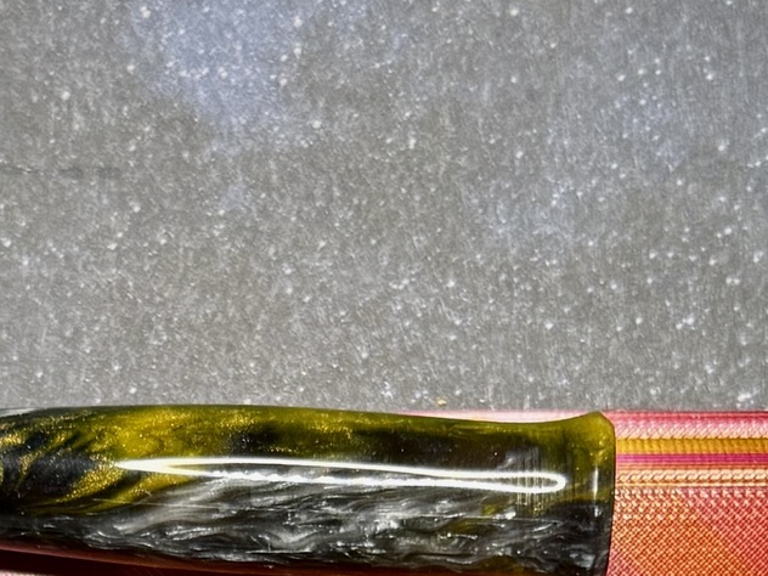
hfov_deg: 25.6
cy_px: 702
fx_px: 1686
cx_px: 283
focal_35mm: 76
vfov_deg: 18.3
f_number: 1.78
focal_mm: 6.76
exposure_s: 1/118
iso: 200
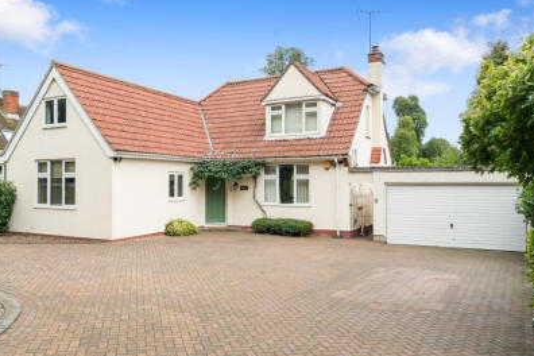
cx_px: 249
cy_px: 202
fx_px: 445
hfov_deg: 61.9
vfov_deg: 43.5
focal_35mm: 30
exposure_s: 1/60
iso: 400
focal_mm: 25
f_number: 6.3
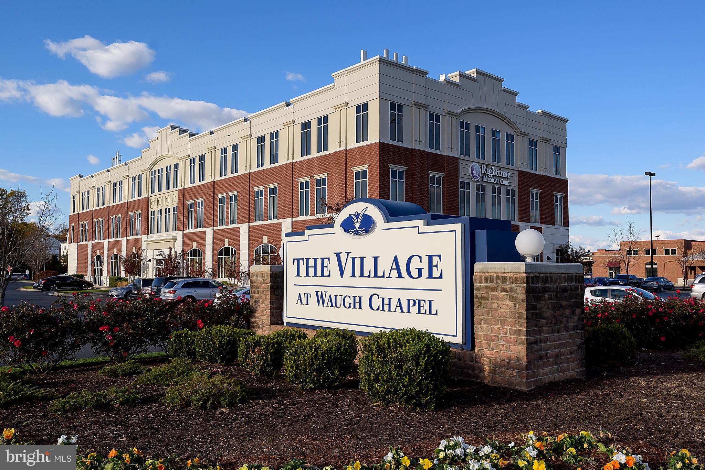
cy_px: 235
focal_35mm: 30
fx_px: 588
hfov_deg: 61.9
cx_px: 352
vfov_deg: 43.6
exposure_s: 1/800
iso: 800
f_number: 11
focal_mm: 30
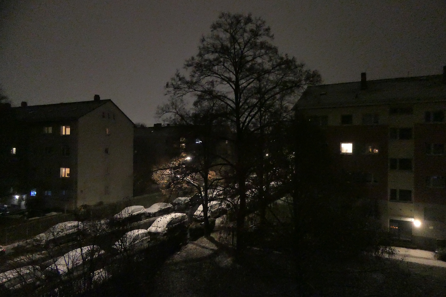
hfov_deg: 73.7
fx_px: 297
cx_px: 223
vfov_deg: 53.1
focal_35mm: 24
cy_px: 148
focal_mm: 8.8
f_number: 2.8
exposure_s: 1/30
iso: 6400
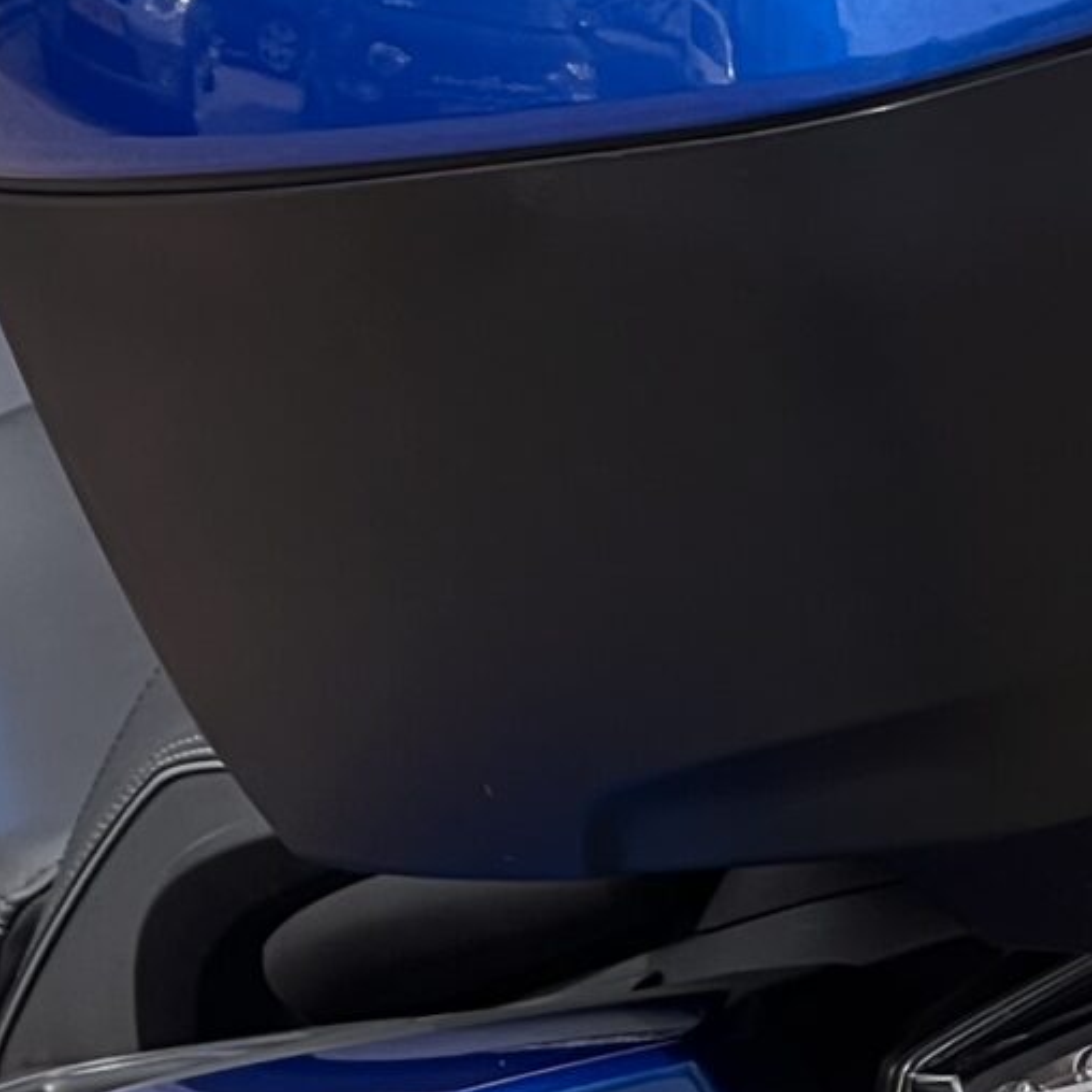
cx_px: 1505
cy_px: 1008
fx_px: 12242
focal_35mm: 343
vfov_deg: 5.1
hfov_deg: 5.1
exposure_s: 1/317
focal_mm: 9
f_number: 2.8
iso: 32
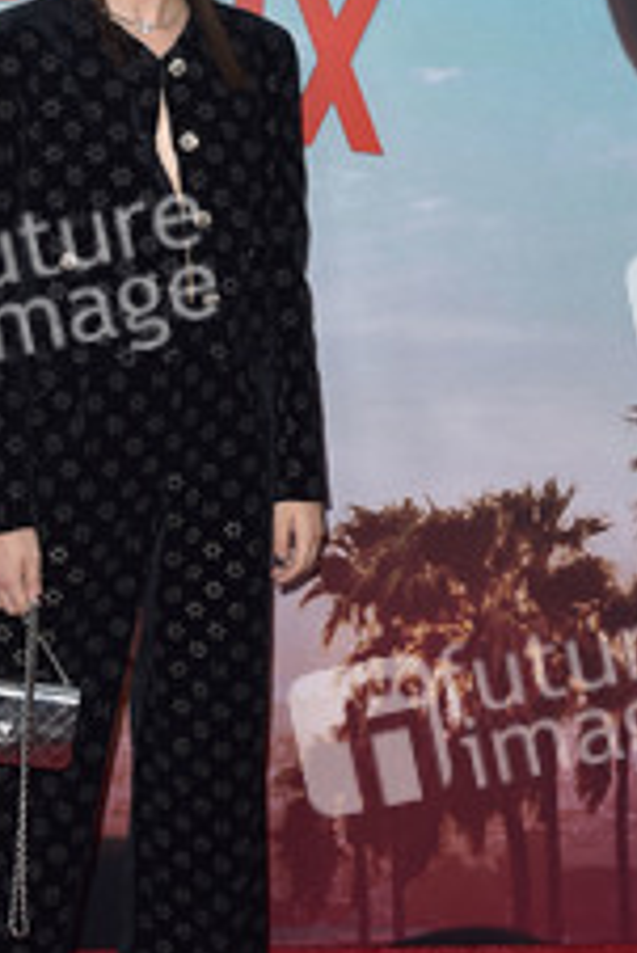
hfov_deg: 21.7
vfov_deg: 32.4
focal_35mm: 62
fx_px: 1643
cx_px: 124
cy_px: 506
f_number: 5.6
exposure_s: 1/250
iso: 500
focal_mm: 35
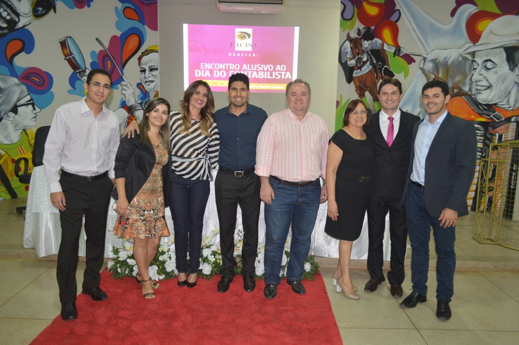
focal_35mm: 27
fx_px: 389
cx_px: 260
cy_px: 172
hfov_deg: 67.4
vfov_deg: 47.9
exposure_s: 1/15
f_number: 3.5
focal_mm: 18
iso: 720
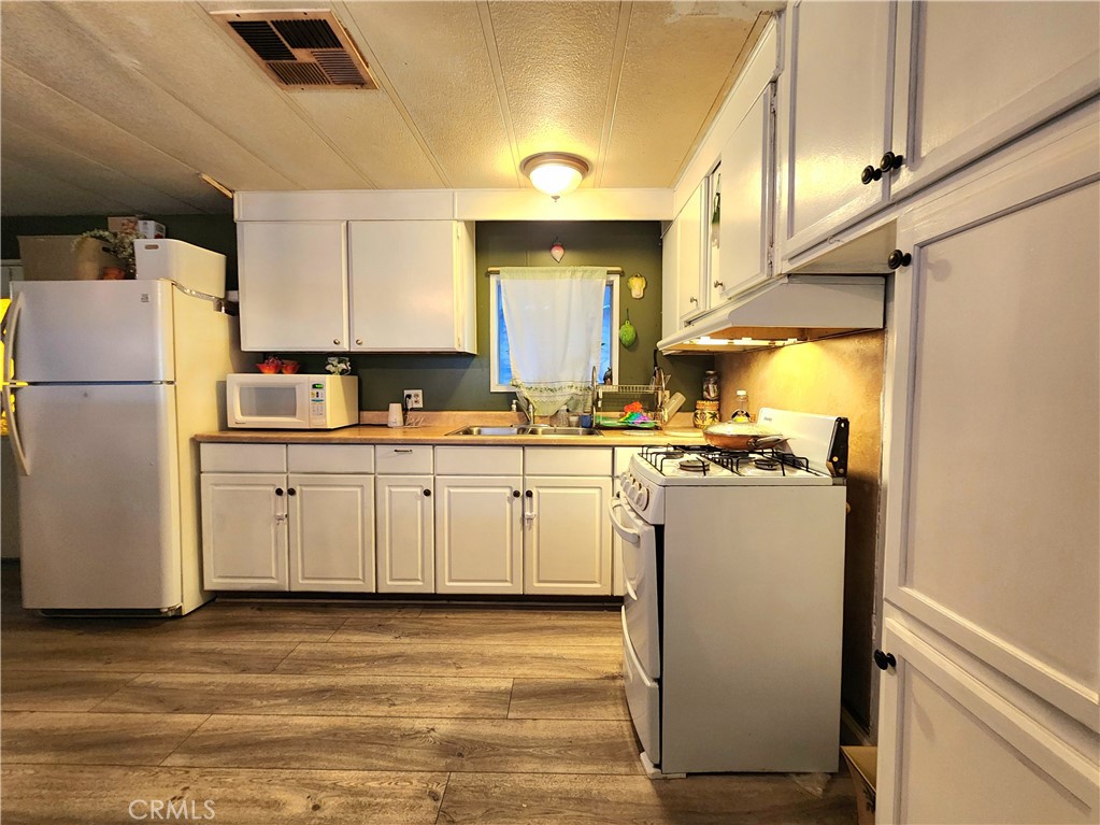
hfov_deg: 106.2
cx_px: 550
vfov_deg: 89.9
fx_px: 413
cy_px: 412
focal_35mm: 13
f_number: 2.2
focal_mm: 2.2
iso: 400
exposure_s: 1/30
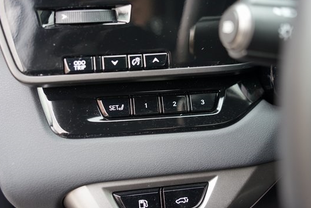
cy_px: 99
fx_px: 406
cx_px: 165
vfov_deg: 28.6
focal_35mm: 47
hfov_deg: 41.9
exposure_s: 1/60
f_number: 4
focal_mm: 39
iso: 640
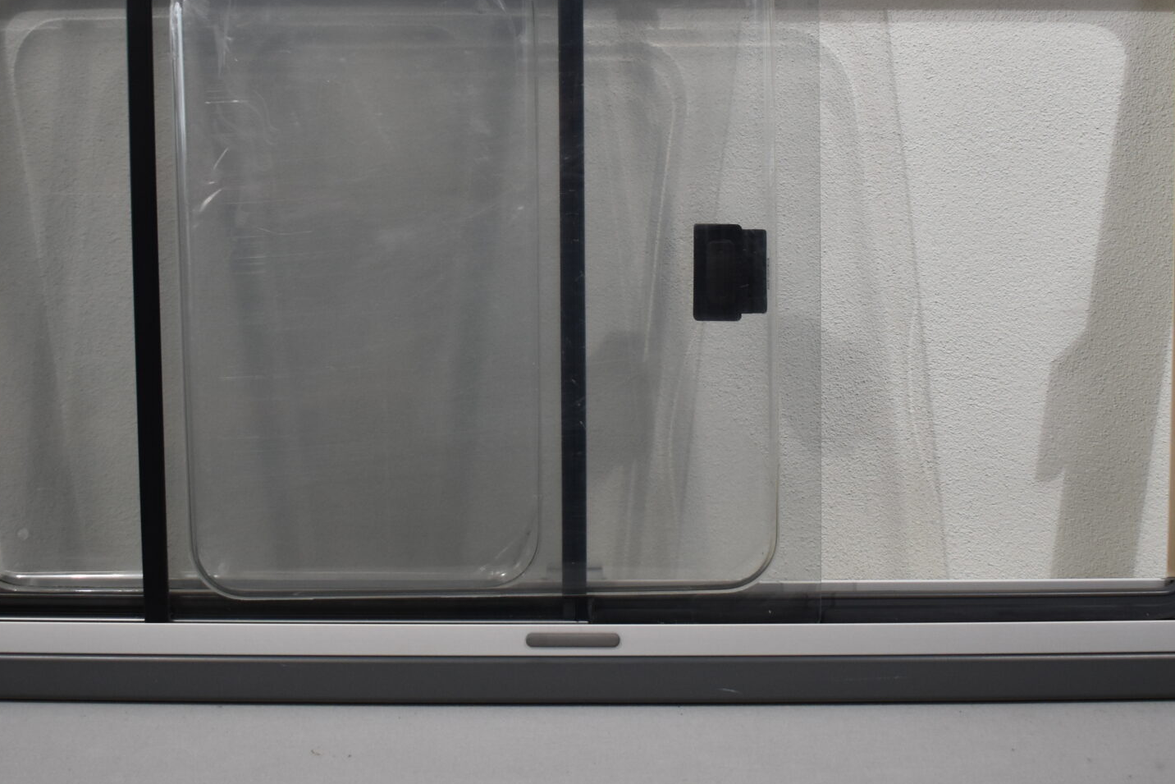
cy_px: 235
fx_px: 1926
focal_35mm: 59
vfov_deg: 22.9
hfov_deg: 33.9
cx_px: 578
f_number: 3.8
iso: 500
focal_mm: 22
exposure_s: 1/250
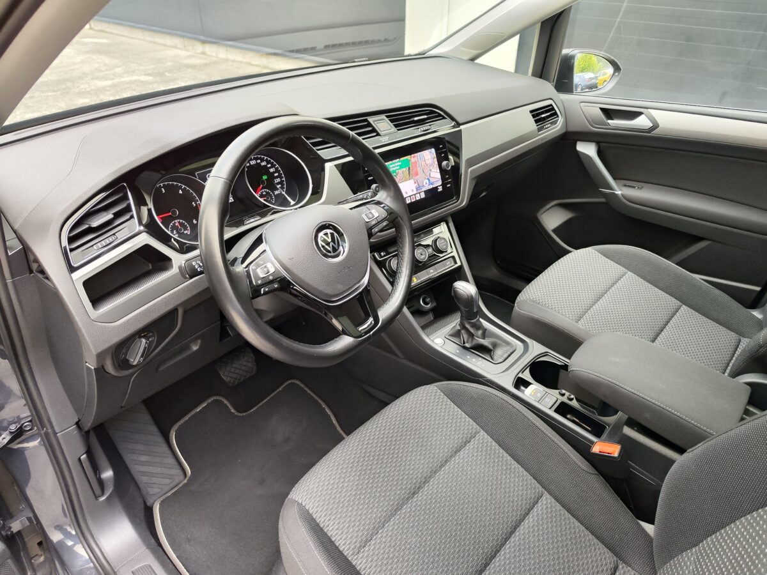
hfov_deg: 73.9
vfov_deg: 58.9
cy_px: 288
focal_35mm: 23
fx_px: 510
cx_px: 384
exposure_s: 1/100
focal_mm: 7.01
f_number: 1.69
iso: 256
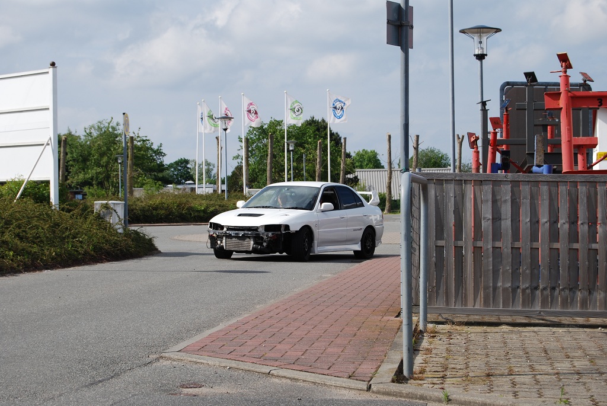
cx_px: 304
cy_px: 203
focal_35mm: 82
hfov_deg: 24.6
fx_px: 1392
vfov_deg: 16.6
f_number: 8
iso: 100
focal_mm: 55
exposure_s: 1/250
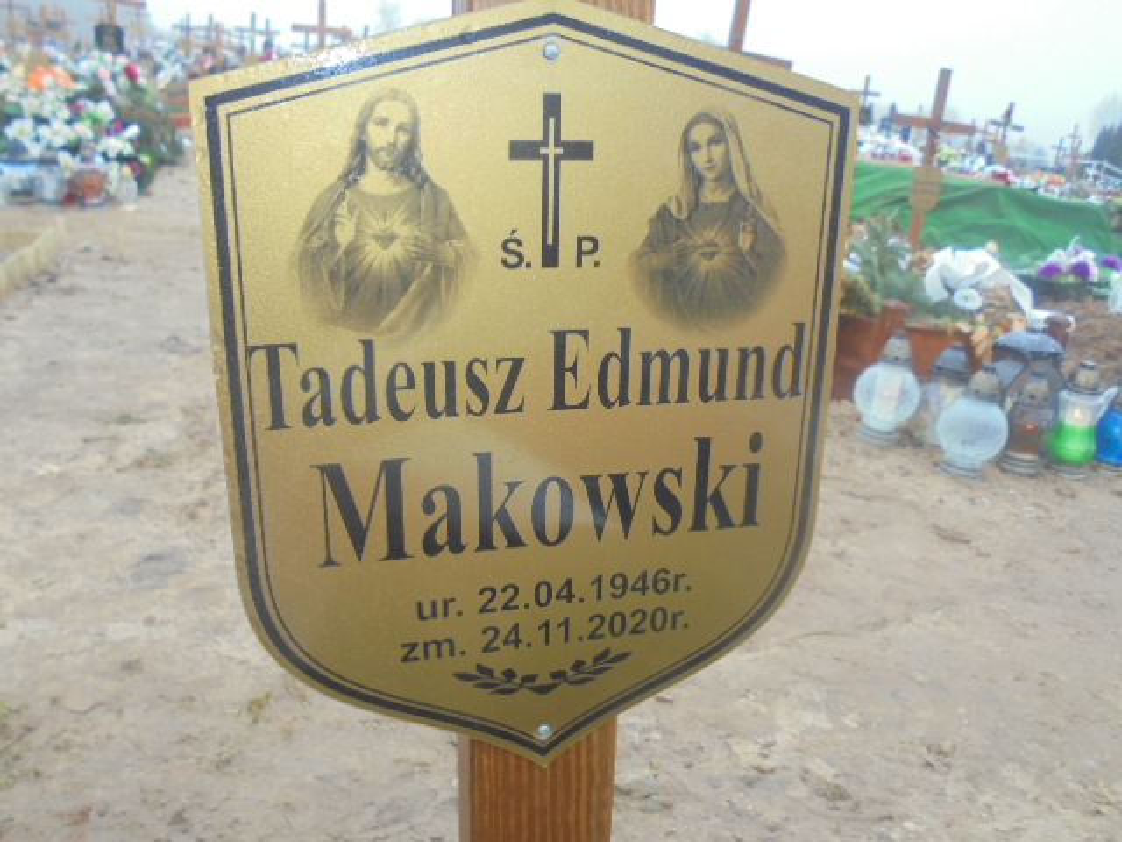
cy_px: 421
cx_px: 561
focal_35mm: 29
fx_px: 940
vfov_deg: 48.2
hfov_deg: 61.7
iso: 100
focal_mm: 5.3
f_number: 3.7
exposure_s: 1/60
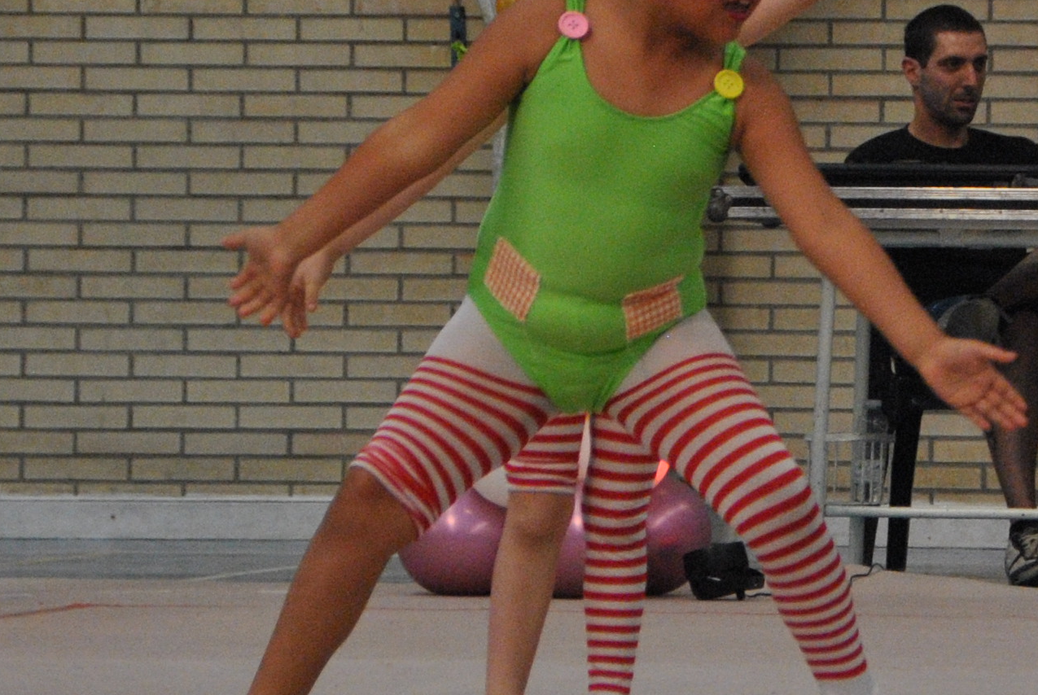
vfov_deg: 4.0
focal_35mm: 342
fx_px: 9861
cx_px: 1033
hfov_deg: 6.0
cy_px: 18
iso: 800
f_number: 5.3
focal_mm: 75
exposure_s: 1/320
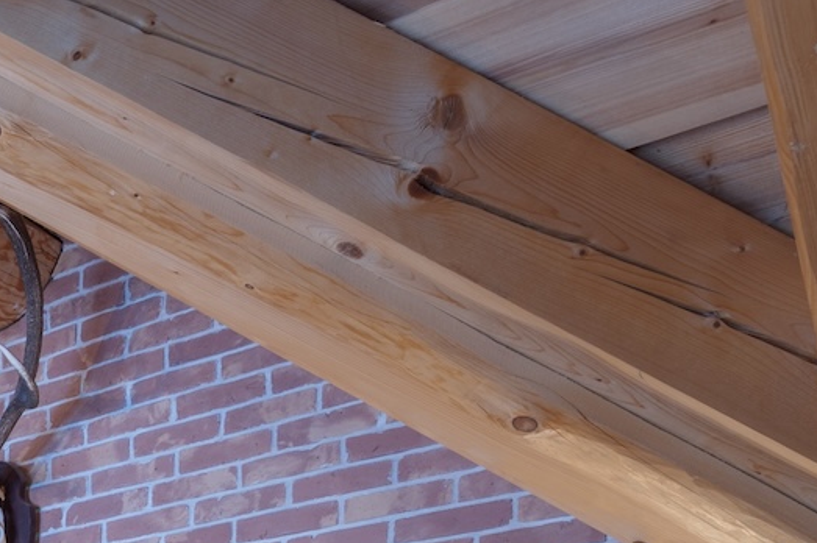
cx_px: -533
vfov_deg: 18.2
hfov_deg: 23.1
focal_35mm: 62
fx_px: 1406
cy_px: 921
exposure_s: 2.5
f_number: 8
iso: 100
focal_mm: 18
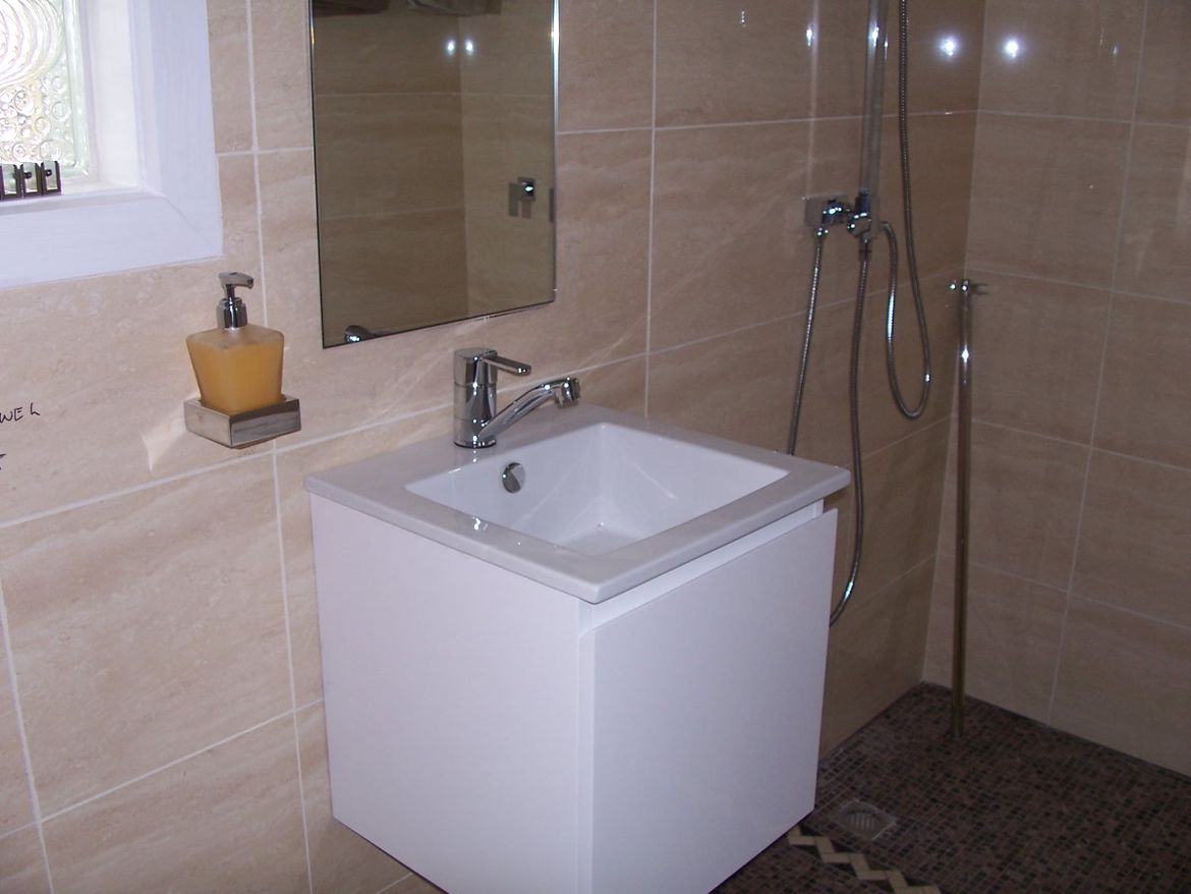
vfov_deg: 40.7
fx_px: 1204
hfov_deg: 52.6
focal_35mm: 35
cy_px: 447
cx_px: 596
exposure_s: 1/60
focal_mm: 6
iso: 80
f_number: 2.8
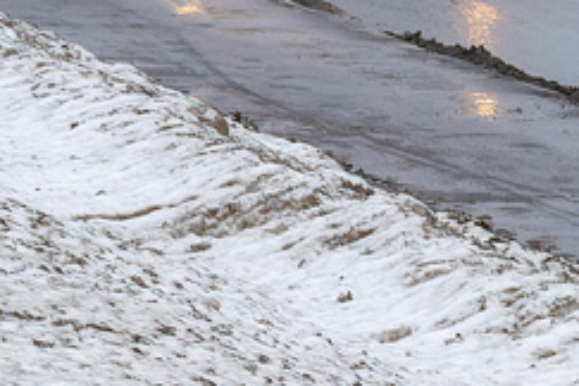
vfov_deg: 2.2
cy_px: -554
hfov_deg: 3.2
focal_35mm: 632
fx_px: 10164
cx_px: 1432
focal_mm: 80
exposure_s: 1/250
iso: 800
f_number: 13
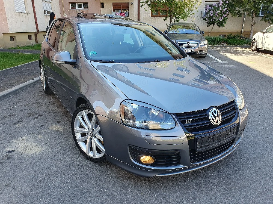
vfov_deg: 53.1
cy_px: 102
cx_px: 136
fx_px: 205
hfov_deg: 67.3
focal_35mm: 26
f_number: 2.4
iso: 50
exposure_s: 1/167
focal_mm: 4.32
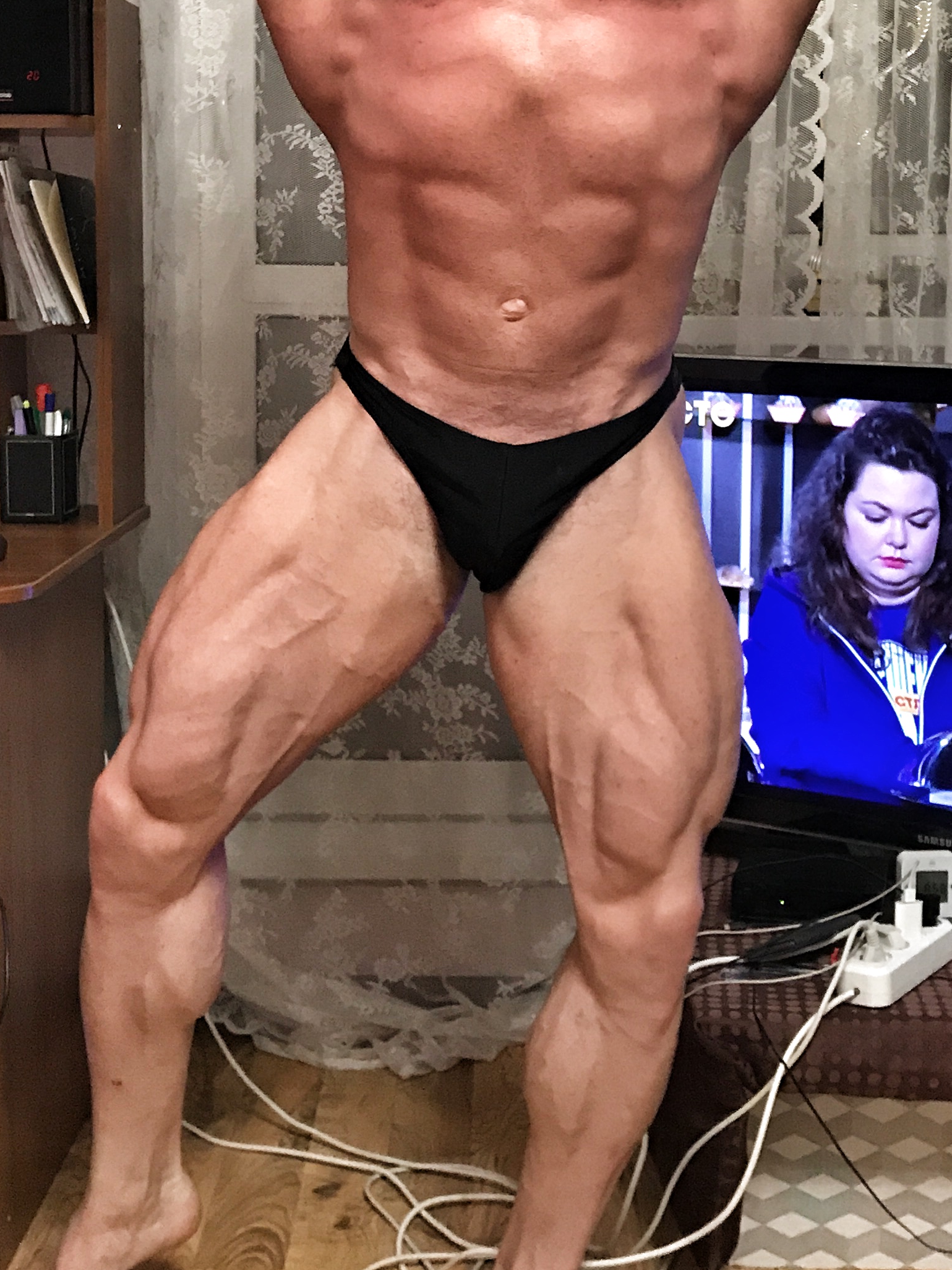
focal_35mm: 55
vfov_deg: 34.6
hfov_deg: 26.6
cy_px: 414
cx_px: 487
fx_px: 2017
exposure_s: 1/17
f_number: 1.8
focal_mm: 3.99
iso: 100
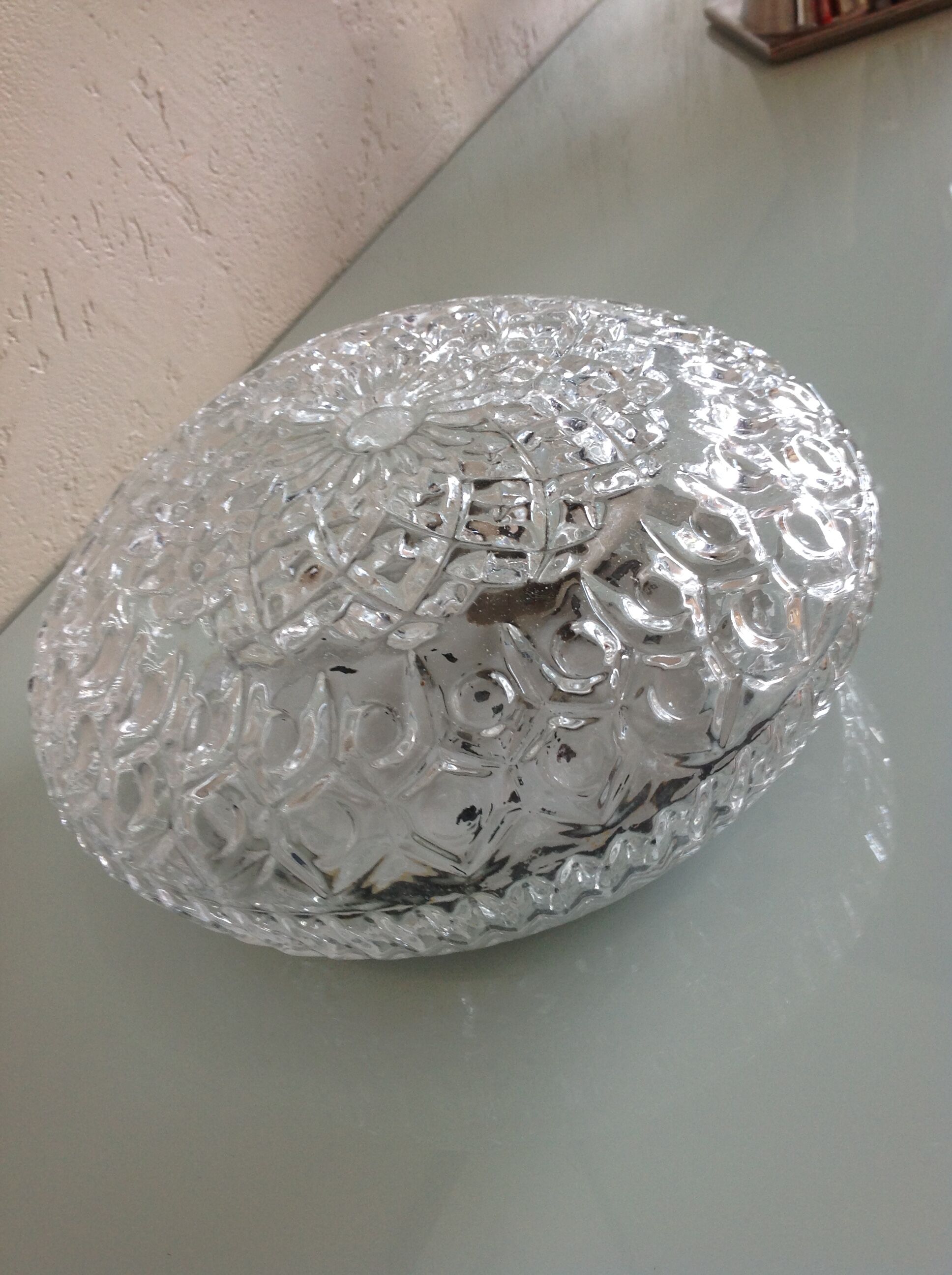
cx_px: 476
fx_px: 1287
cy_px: 638
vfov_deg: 52.7
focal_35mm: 35
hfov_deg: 40.6
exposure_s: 1/24
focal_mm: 4.28
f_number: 2.4
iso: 50
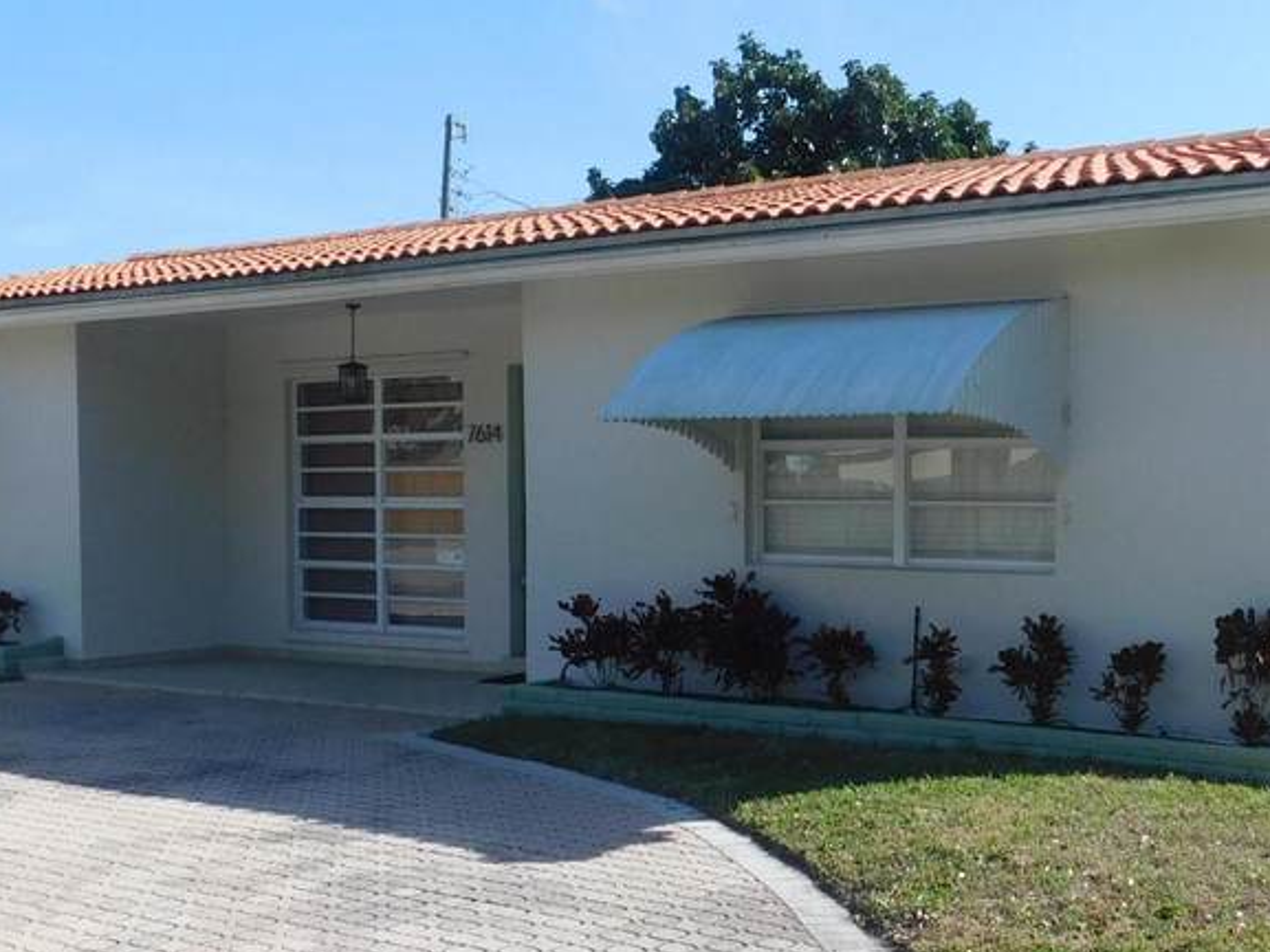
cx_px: 715
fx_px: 1871
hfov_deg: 37.4
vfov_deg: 28.4
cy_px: 616
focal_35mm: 51
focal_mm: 4
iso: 125
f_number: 6
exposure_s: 1/400
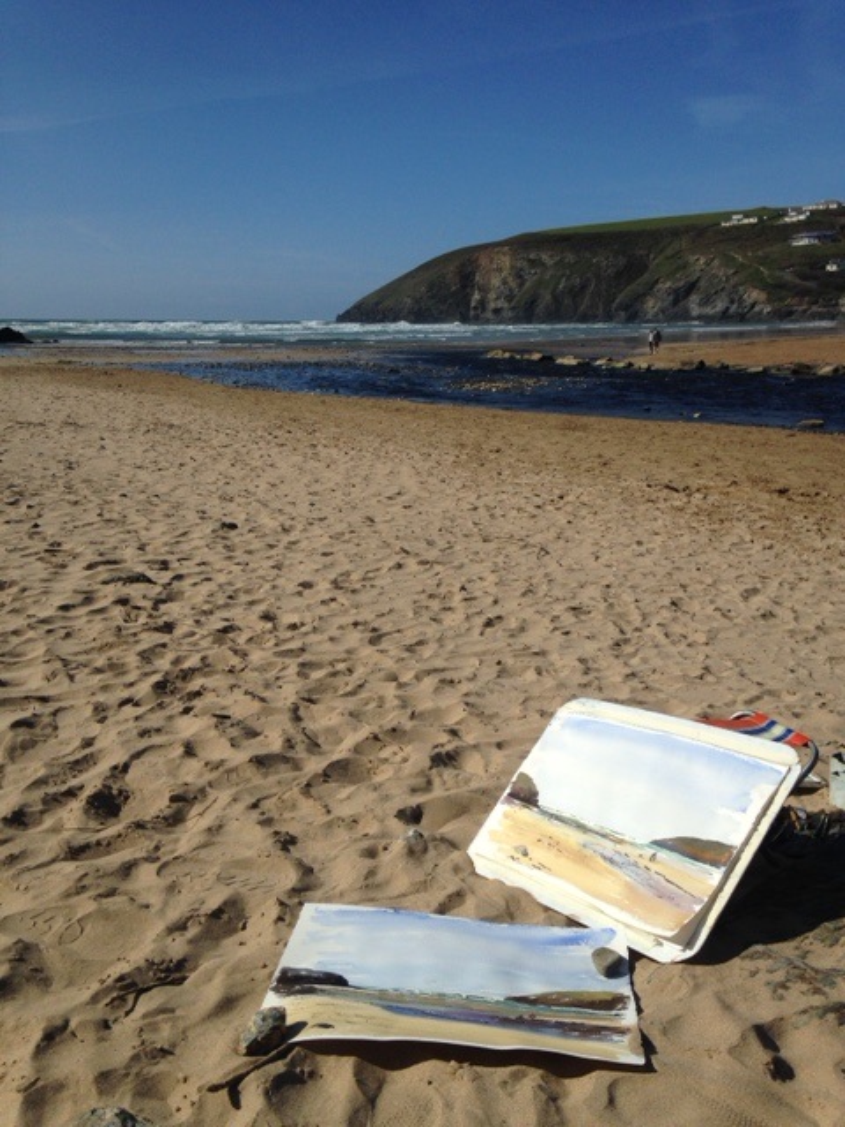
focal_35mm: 33
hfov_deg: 42.9
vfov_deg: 55.4
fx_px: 1074
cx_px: 422
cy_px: 564
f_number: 2.4
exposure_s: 1/4525
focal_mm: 4.12
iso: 50
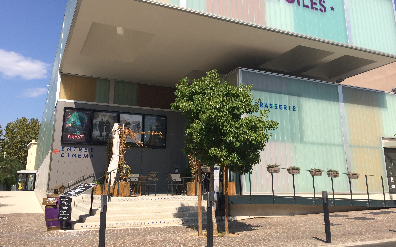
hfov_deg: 61.2
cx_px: 197
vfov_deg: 40.5
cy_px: 101
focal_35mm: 31
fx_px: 335
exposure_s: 1/2283
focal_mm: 4.15
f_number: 2.2
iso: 32
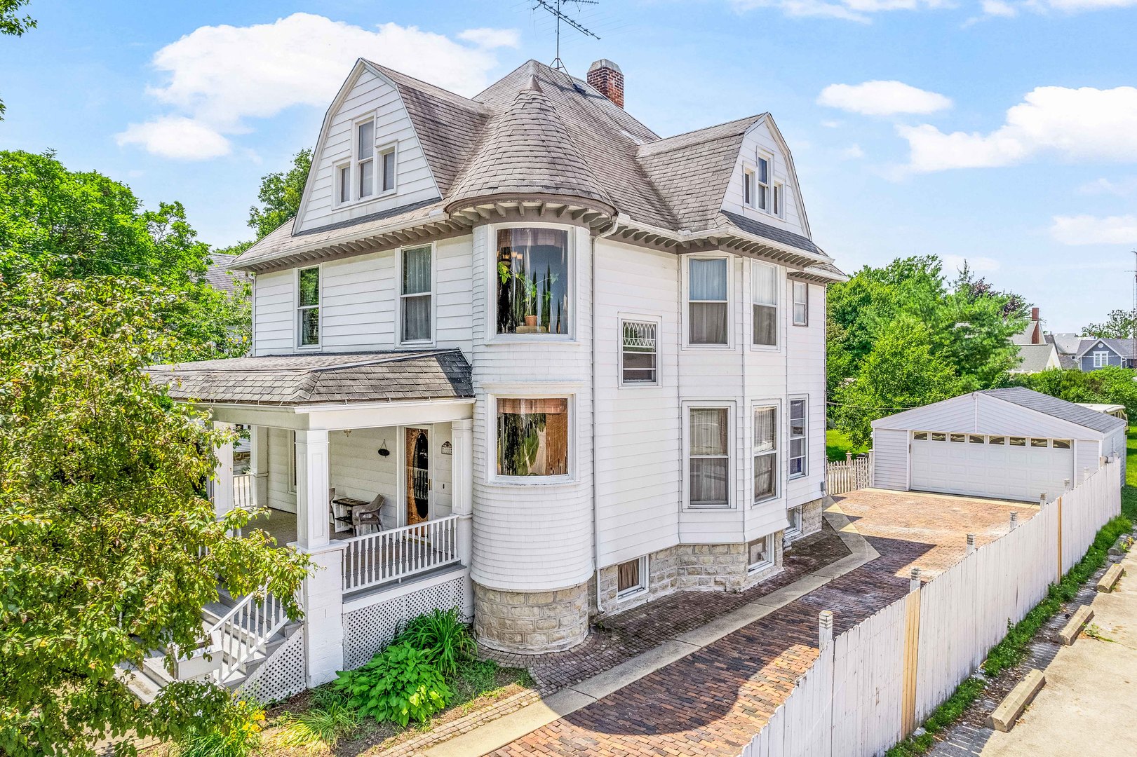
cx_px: 568
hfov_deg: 78.6
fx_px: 695
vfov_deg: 57.2
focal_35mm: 22
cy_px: 378
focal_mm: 8.38
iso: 100
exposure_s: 1/1250
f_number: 2.8
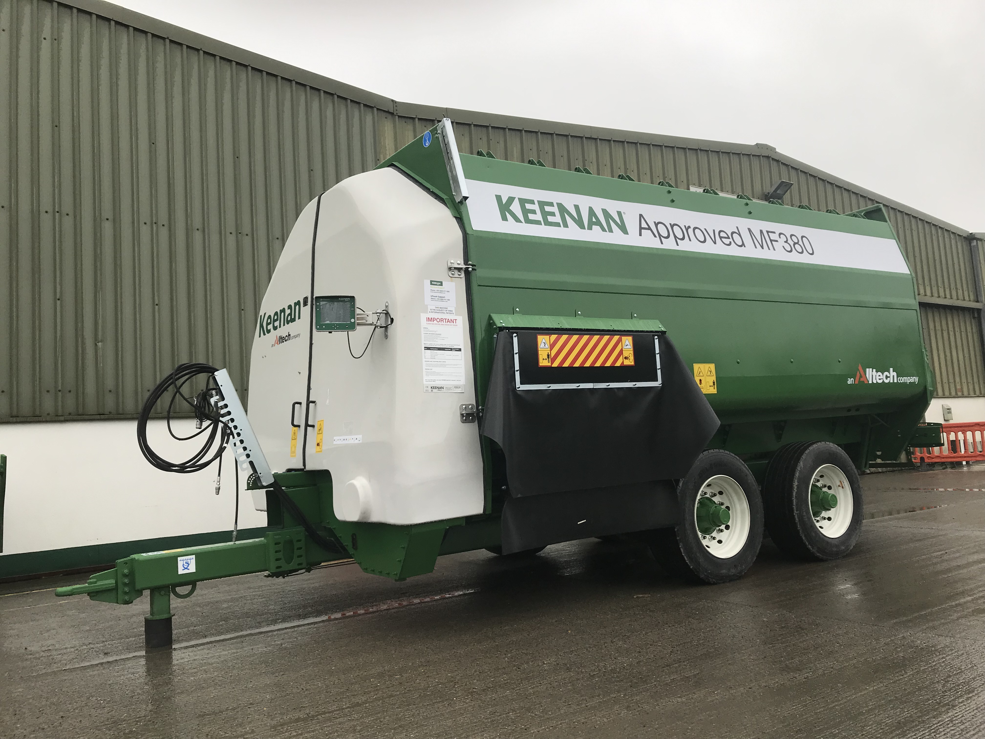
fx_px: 797
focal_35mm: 28
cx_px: 492
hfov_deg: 63.4
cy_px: 370
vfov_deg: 49.7
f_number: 1.8
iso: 20
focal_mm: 3.99
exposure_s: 1/374
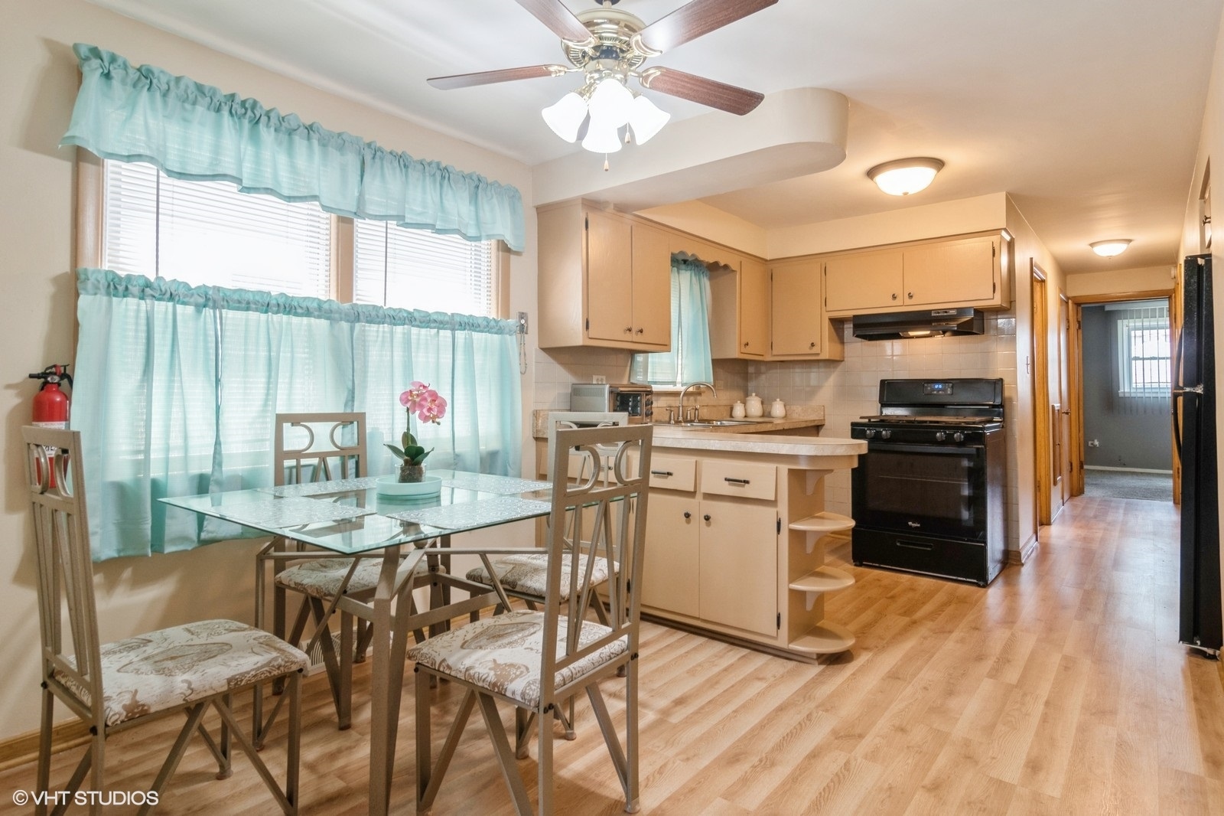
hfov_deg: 90.0
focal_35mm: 18
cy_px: 408
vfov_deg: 67.4
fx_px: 612
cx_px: 612
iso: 200
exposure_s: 1/5
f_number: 8
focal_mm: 12
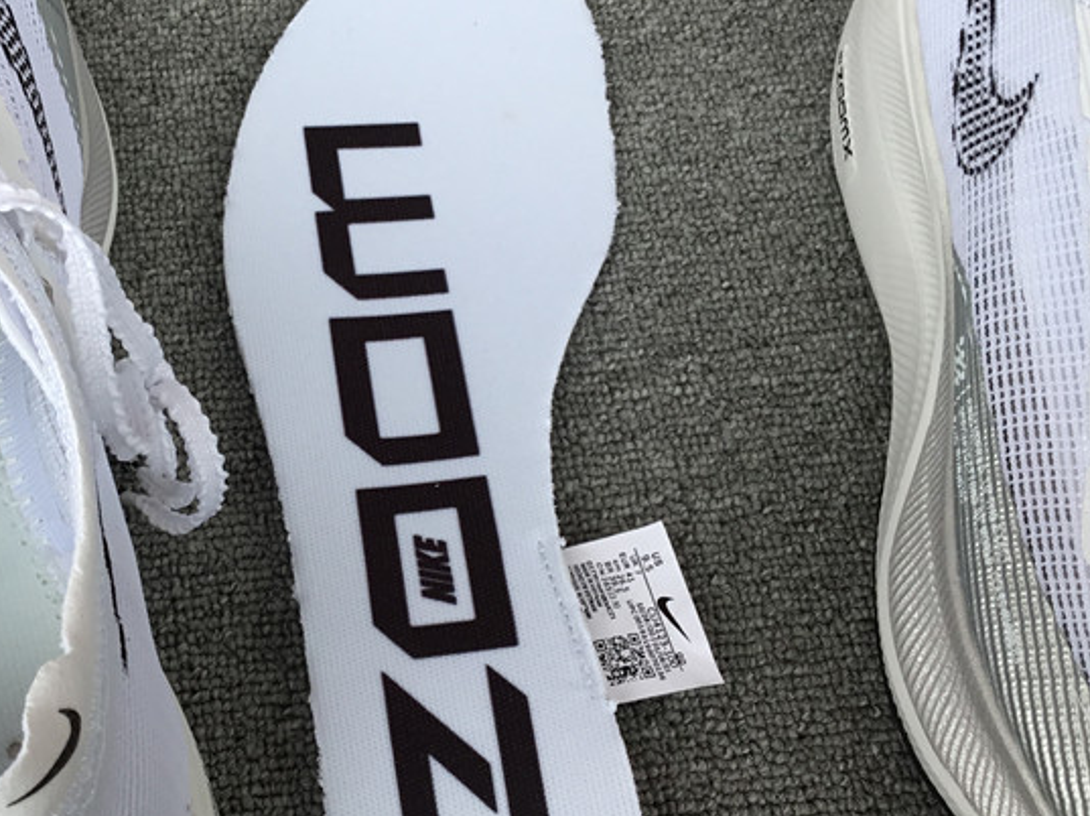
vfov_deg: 28.0
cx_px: 282
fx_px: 1636
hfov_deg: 36.1
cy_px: 439
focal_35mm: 52
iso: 25
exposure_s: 1/121
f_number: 2.4
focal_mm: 3.3
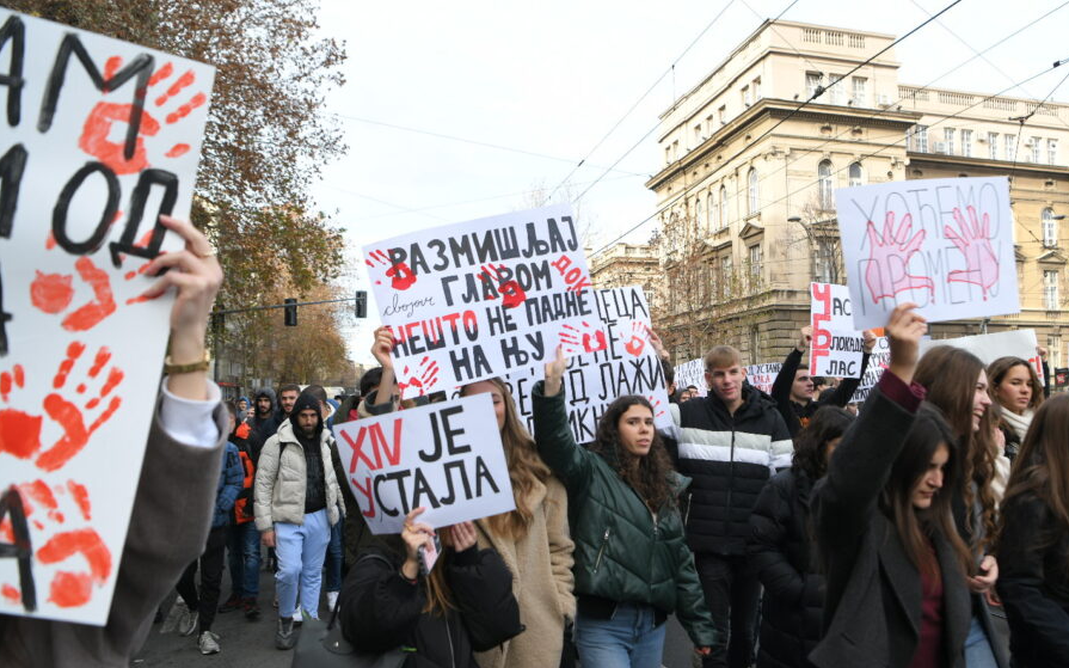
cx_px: 589
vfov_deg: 44.5
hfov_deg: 66.3
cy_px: 360
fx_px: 816
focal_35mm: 28
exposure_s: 1/400
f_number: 4
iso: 200
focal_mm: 24
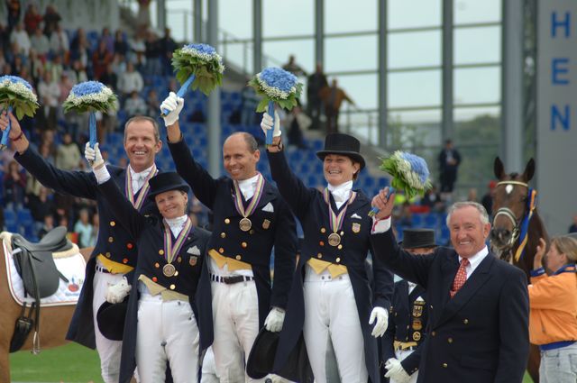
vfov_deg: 4.8
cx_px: 288
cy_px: 192
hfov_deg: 7.2
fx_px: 4562
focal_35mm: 285
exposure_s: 1/250
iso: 200
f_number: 5.6
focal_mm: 190
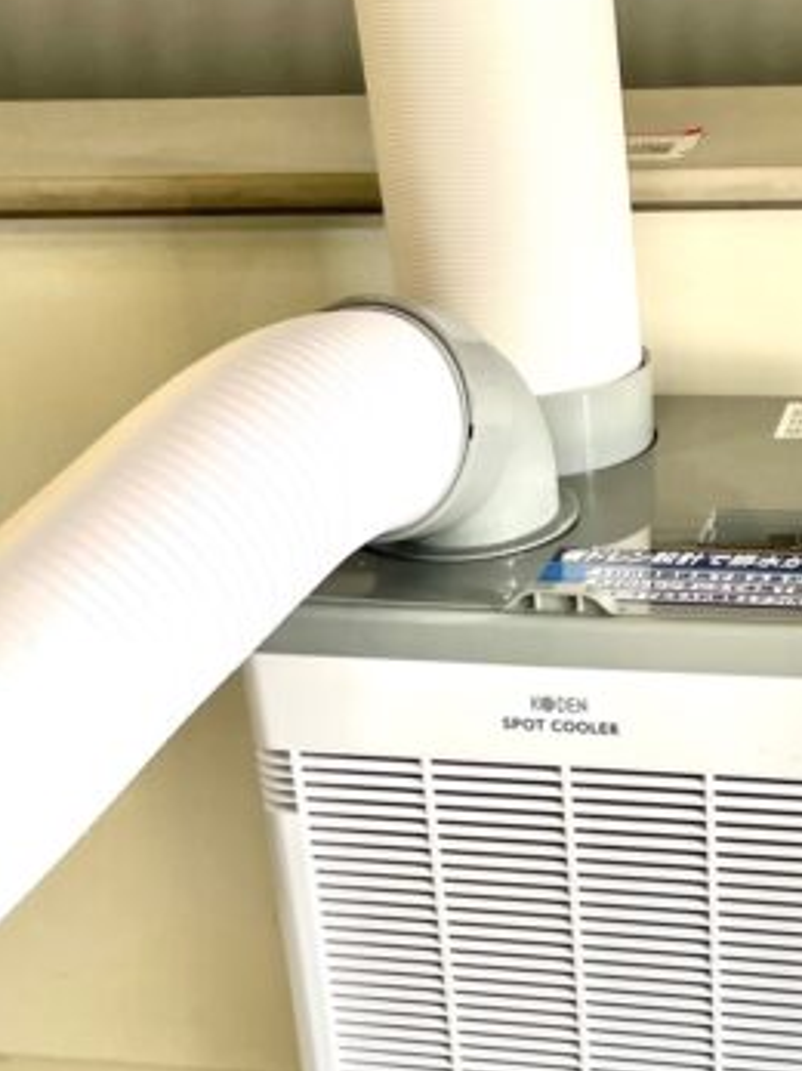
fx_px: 1855
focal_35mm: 60
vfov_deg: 31.9
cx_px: 623
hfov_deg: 24.1
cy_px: 741
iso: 100
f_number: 1.6
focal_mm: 5.1
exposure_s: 1/121
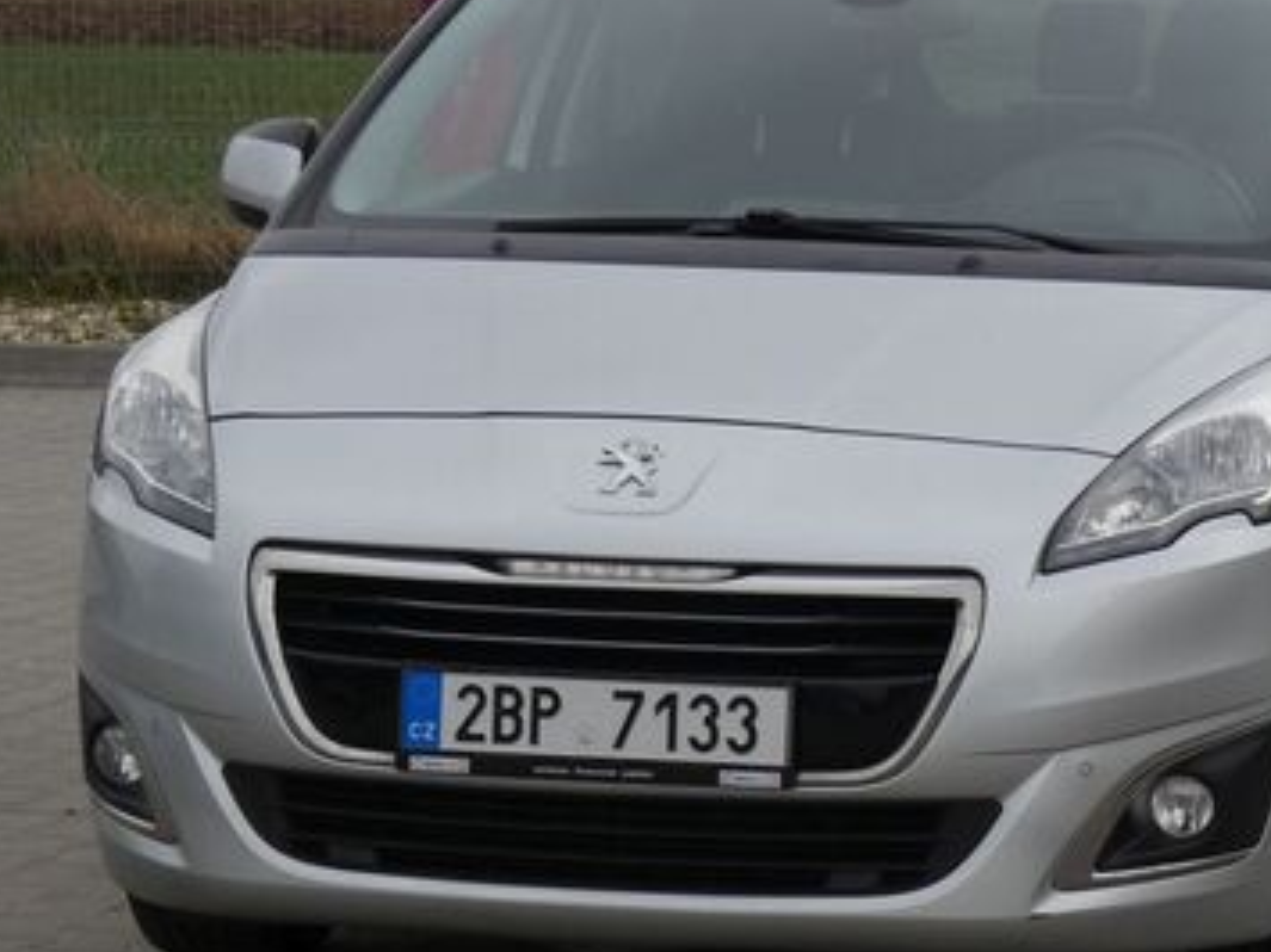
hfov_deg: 11.2
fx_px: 6460
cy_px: 483
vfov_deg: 8.4
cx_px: 816
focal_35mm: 176
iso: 80
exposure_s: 1/160
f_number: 5.2
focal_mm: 22.9
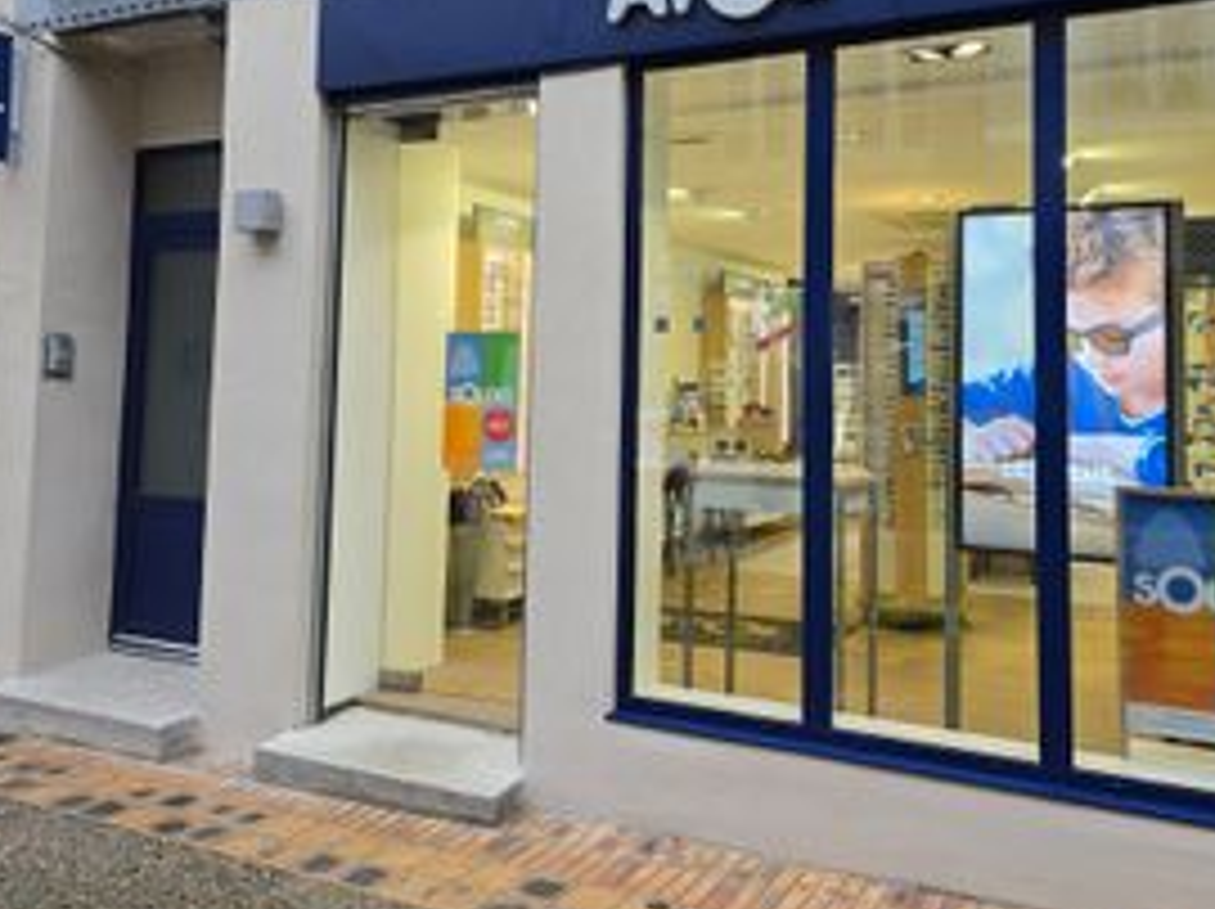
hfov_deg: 56.7
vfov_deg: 43.6
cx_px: 668
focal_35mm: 32
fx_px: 1122
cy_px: 317
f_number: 1.7
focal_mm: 6.3
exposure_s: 1/100
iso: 32
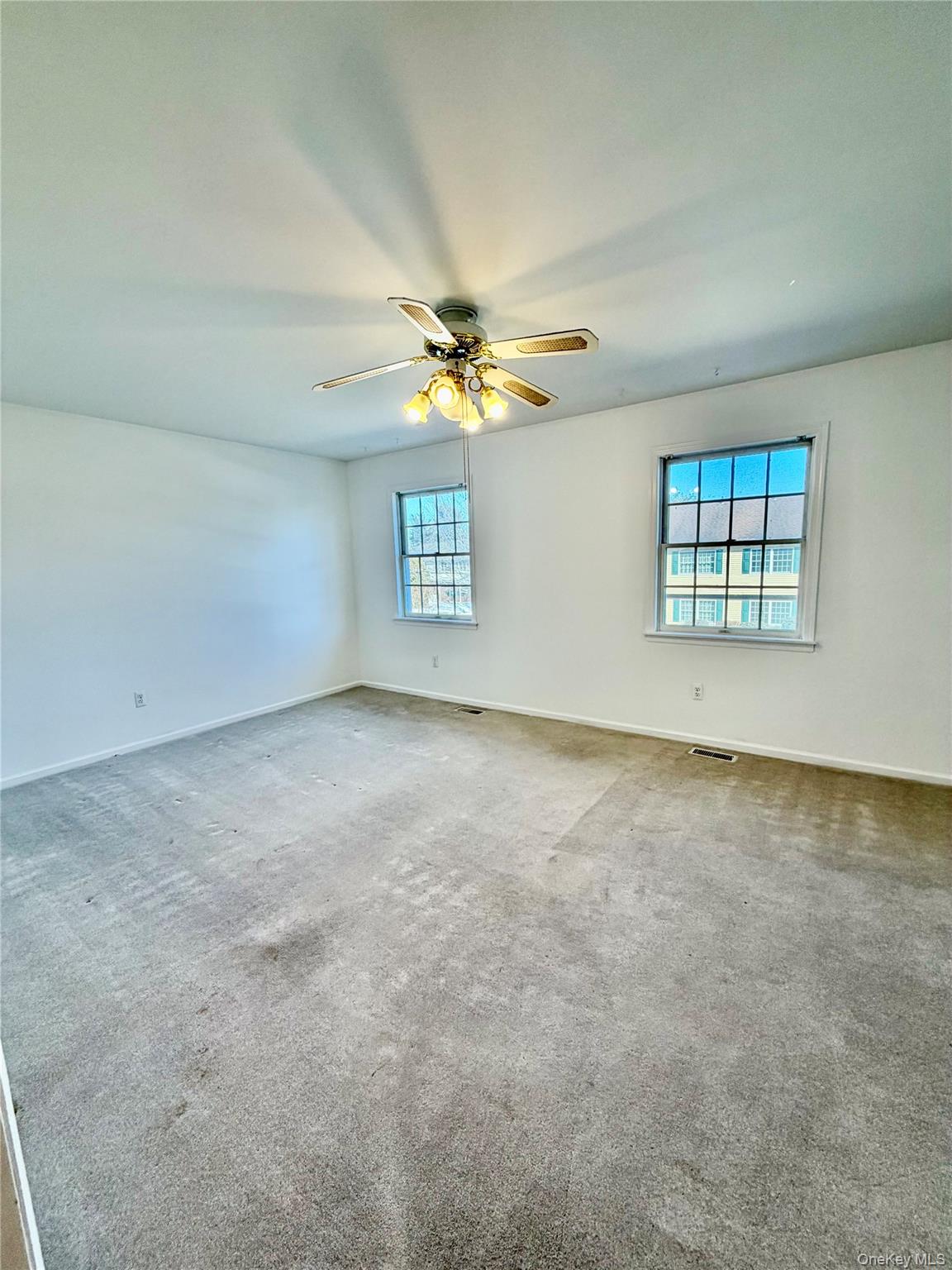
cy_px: 635
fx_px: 513
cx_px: 476
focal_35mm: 14
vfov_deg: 102.1
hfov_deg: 85.7
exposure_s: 1/120
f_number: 2.2
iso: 80
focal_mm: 2.22
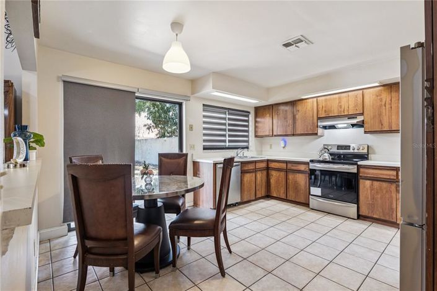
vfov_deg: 73.7
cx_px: 218
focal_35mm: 16
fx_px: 194
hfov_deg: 96.8
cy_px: 146
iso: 800
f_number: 10
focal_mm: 16
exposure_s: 1/20
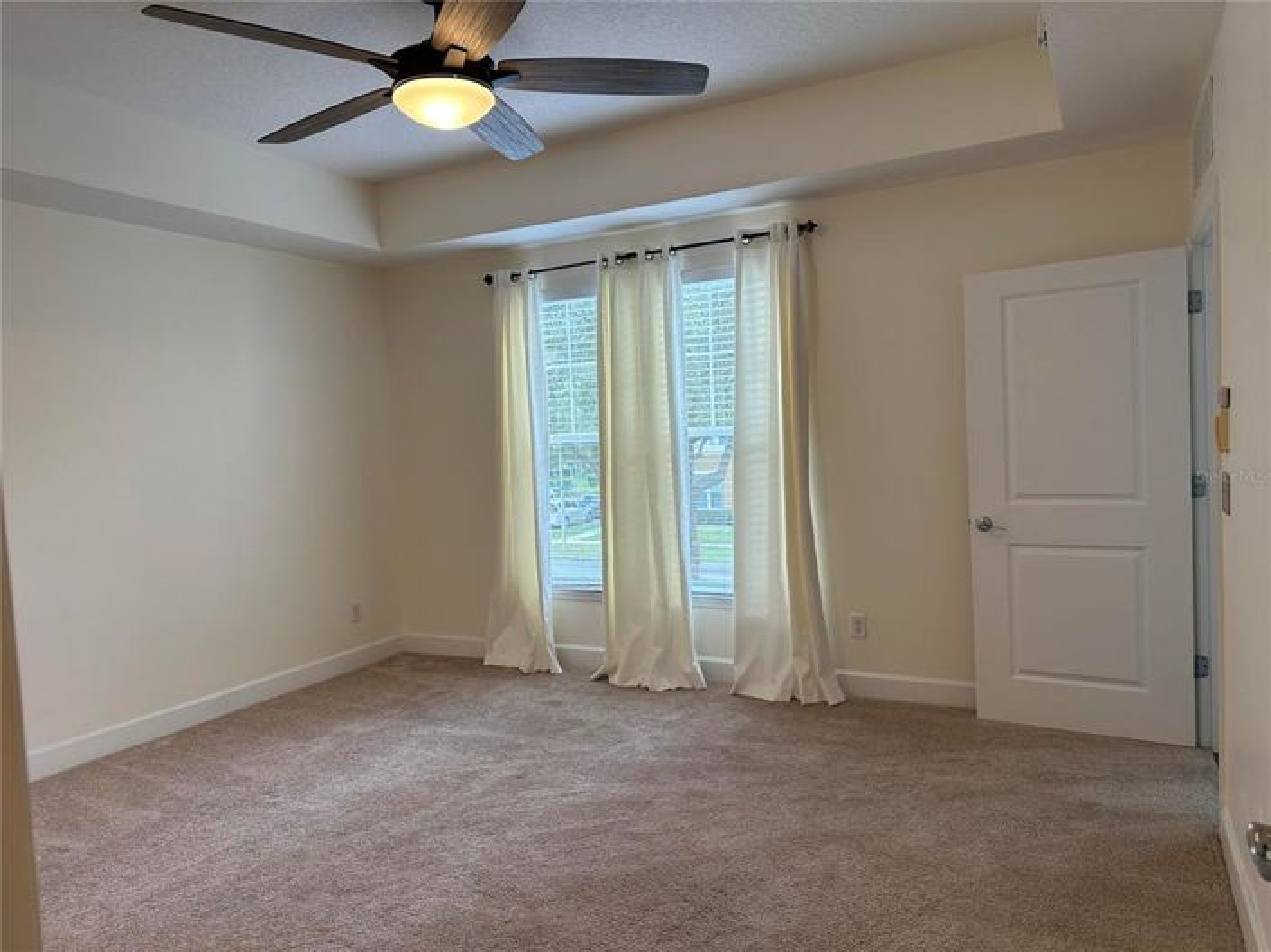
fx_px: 881
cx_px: 636
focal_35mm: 24
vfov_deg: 56.8
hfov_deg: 71.6
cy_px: 476
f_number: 1.78
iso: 100
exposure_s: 1/120
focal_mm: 6.86
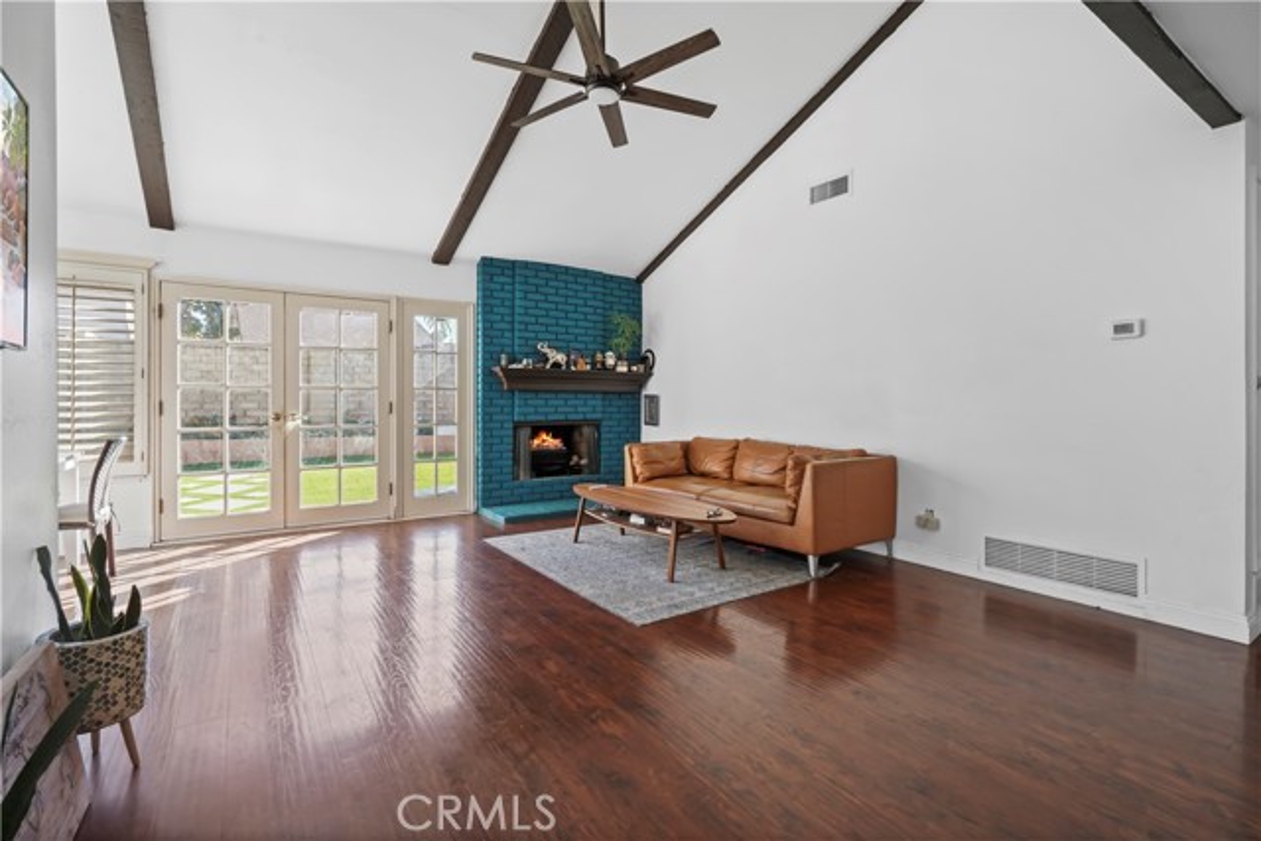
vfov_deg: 73.8
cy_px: 420
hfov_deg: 96.7
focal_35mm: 16
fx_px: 561
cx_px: 630
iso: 1000
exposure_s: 1/30
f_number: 9
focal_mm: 16
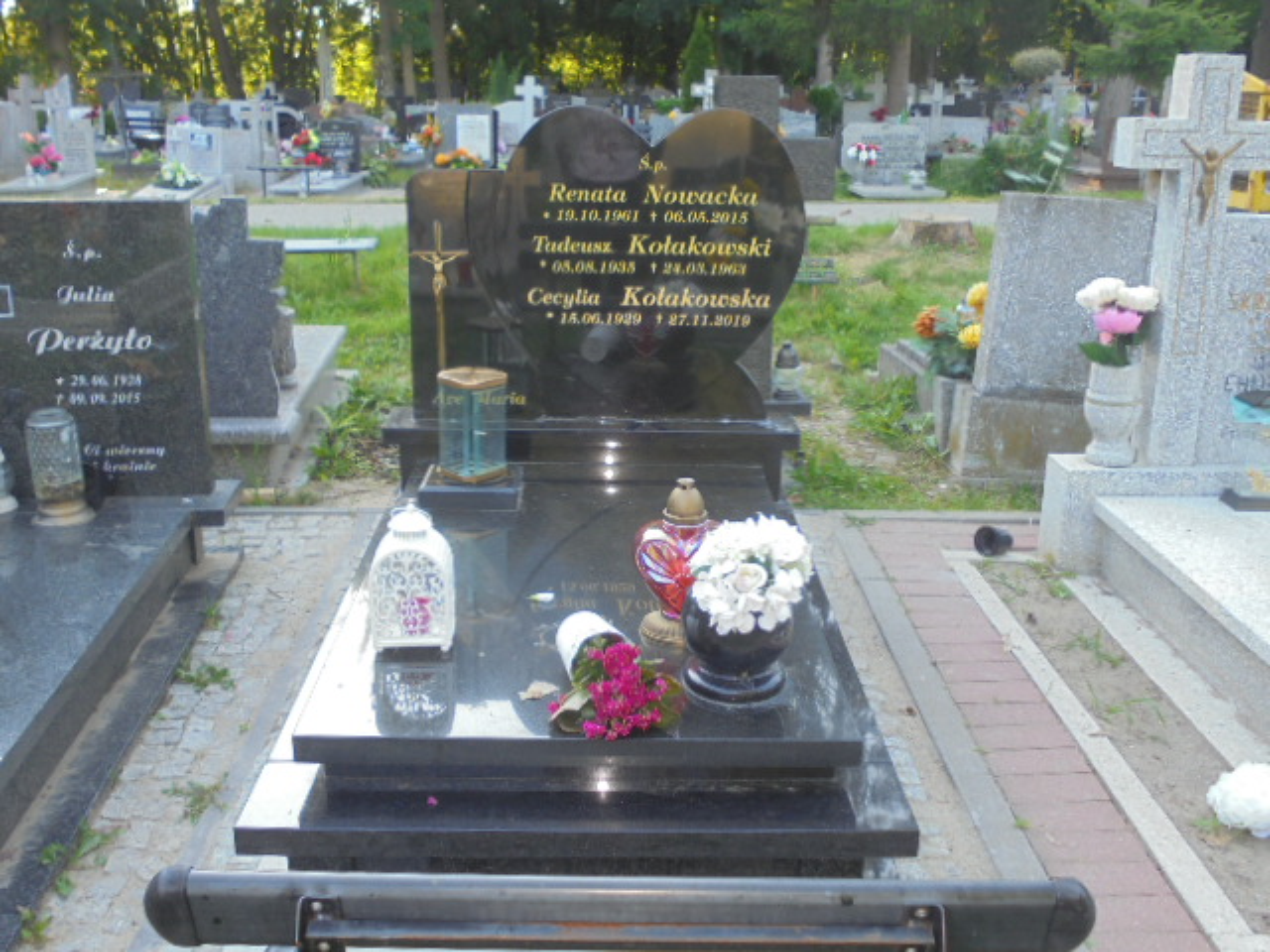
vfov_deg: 41.8
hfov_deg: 54.0
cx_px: 635
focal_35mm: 34
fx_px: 1247
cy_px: 476
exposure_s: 1/50
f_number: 4
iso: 100
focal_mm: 6.1
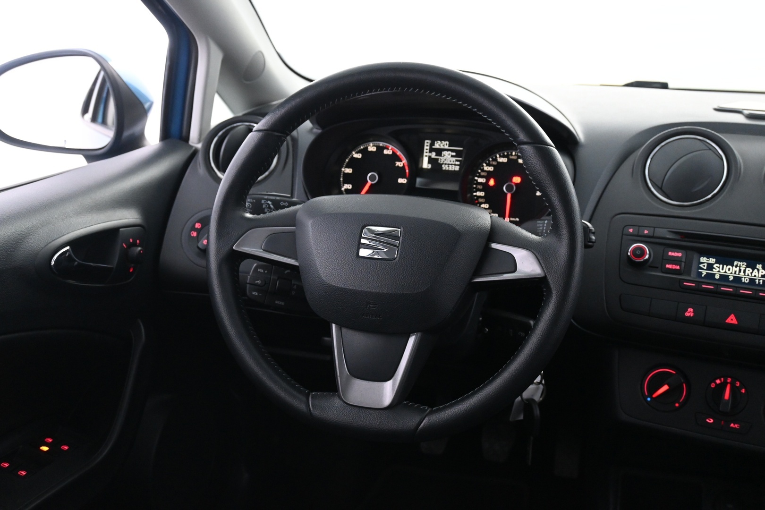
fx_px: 781
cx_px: 382
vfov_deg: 36.2
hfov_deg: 52.2
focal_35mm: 37
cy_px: 255
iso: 2800
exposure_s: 1/40
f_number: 4.2
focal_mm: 24.5
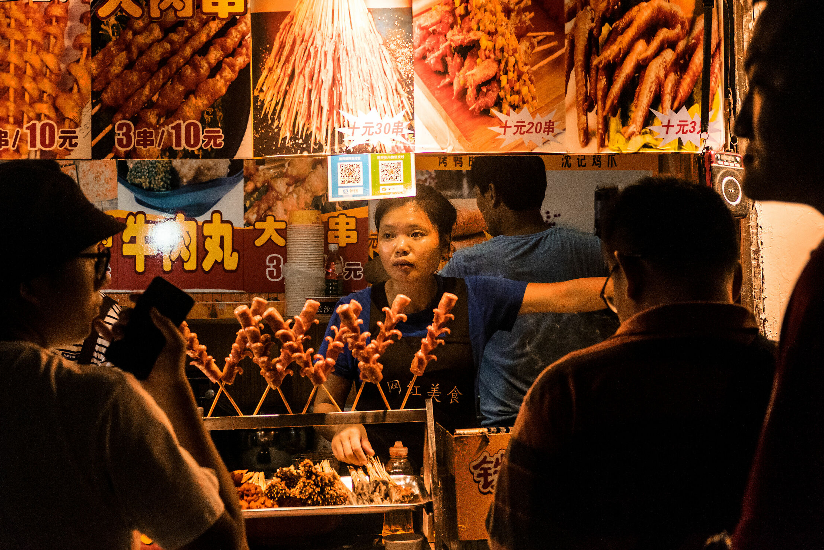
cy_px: 267
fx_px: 1259
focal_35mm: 55
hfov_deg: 36.2
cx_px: 398
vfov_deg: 24.6
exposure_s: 1/1100
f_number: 3.6
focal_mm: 34.3
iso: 5000
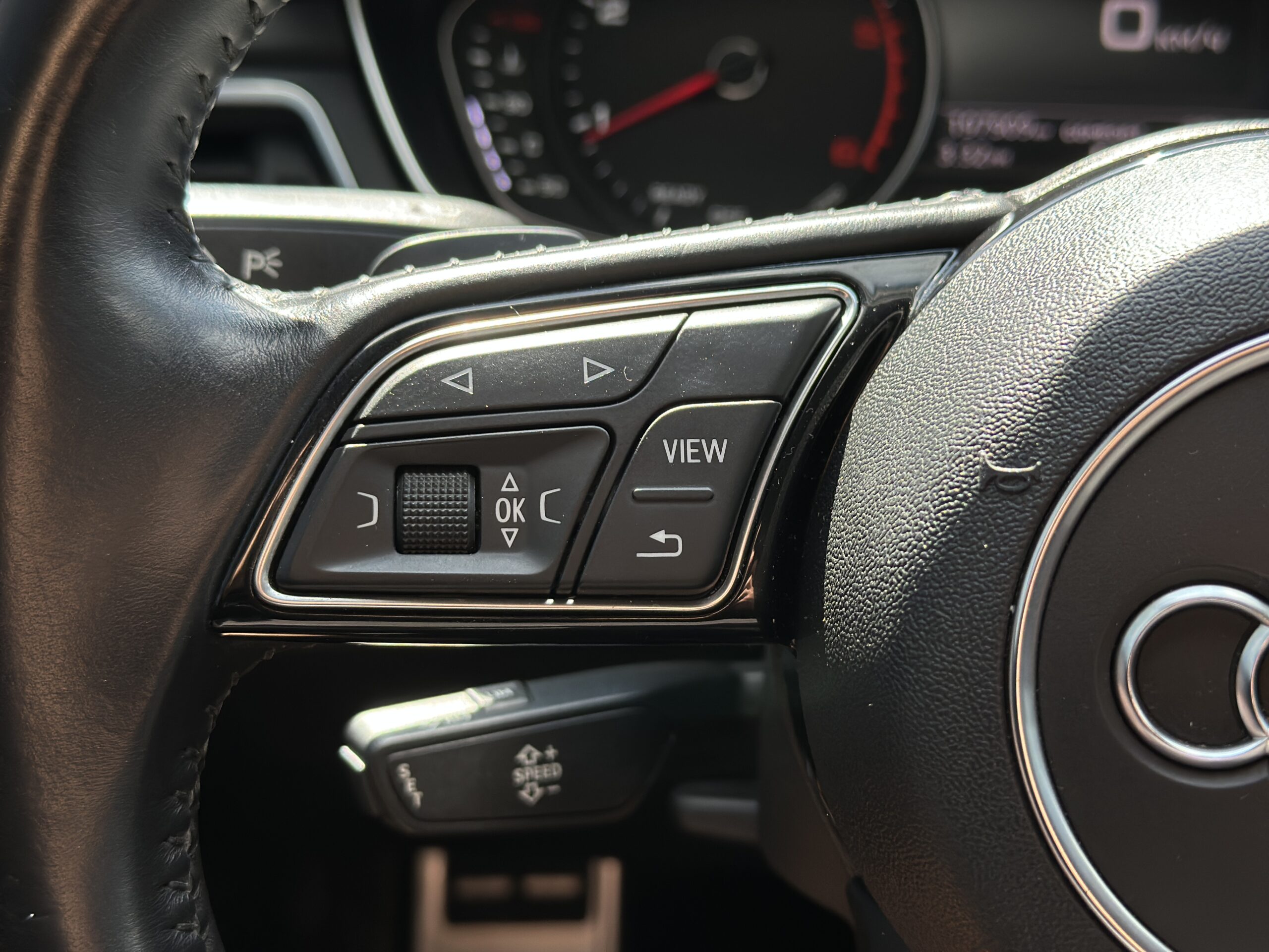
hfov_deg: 39.7
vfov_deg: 30.3
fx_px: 1760
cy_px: 476
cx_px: 634
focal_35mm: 48
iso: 80
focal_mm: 6.86
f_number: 1.78
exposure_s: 1/387
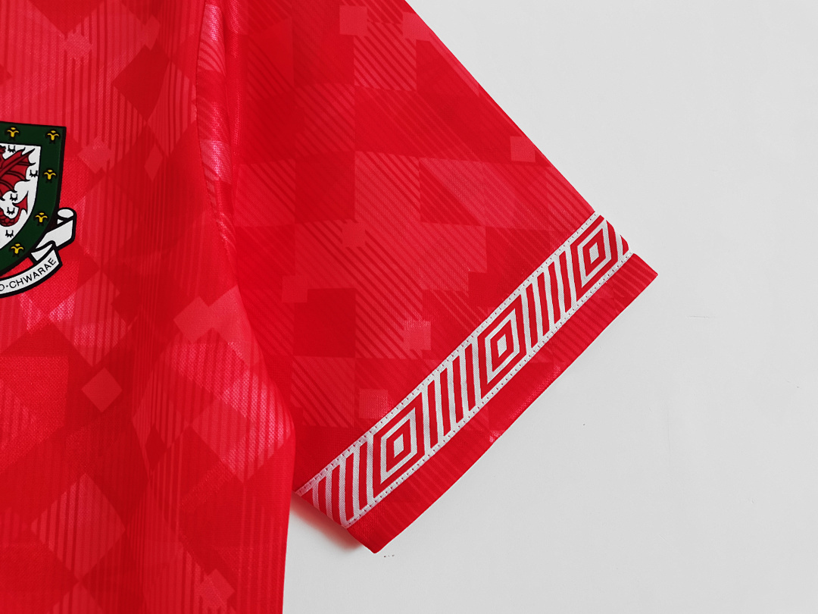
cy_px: 307
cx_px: 409
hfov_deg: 67.3
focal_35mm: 26
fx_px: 614
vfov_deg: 53.1
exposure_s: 1/50
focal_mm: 5.58
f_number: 1.8
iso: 250
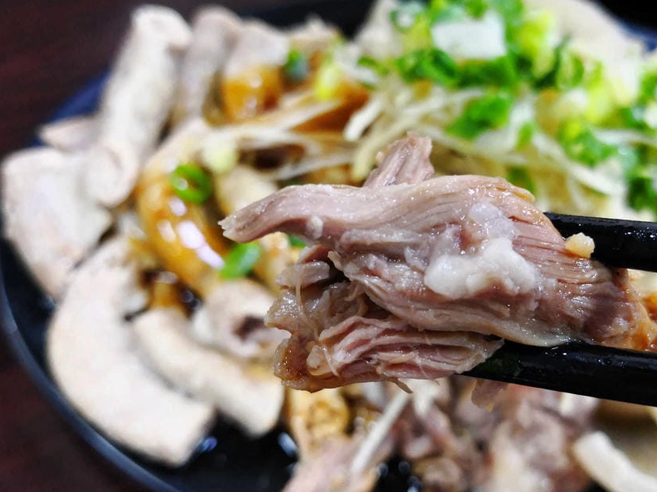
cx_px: 407
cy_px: 262
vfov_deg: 36.8
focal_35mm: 39
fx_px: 740
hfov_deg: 47.5
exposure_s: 1/40
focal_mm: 3.95
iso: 160
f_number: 1.6
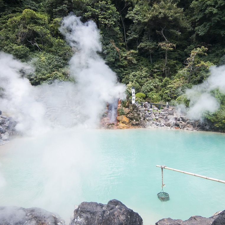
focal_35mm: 24
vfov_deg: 65.0
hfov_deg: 64.7
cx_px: 130
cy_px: 115
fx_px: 176
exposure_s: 1/500
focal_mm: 12
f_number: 4
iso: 800
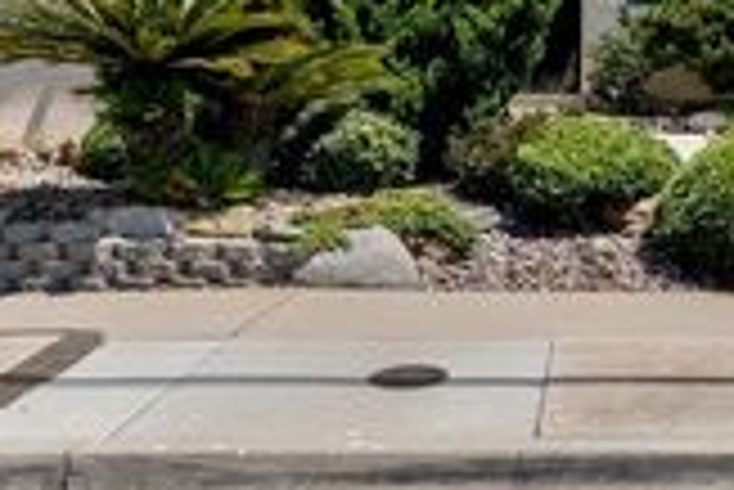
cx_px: 500
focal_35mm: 49
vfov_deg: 25.9
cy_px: -22
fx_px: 1000
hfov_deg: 39.7
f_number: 5.6
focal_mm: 16
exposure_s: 1/640
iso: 100
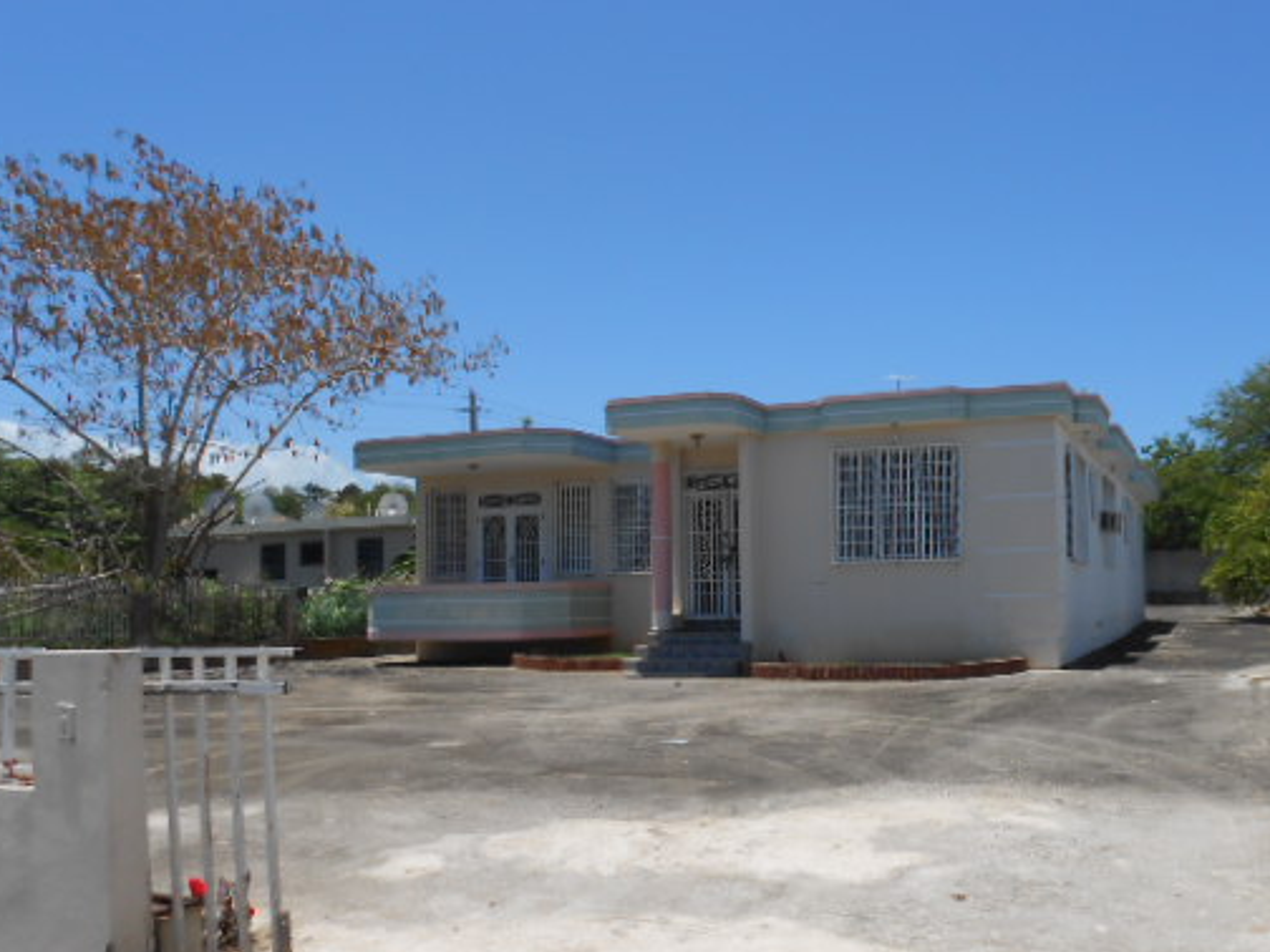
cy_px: 577
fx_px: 1211
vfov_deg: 42.7
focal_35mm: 33
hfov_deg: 55.1
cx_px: 728
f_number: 3.5
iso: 80
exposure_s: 1/1250
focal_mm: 4.6
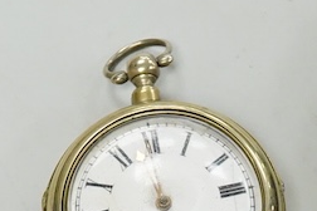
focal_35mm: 201
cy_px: 437
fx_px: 1770
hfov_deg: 10.2
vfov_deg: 6.6
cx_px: 272
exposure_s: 1/400
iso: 3200
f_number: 8
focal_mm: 30
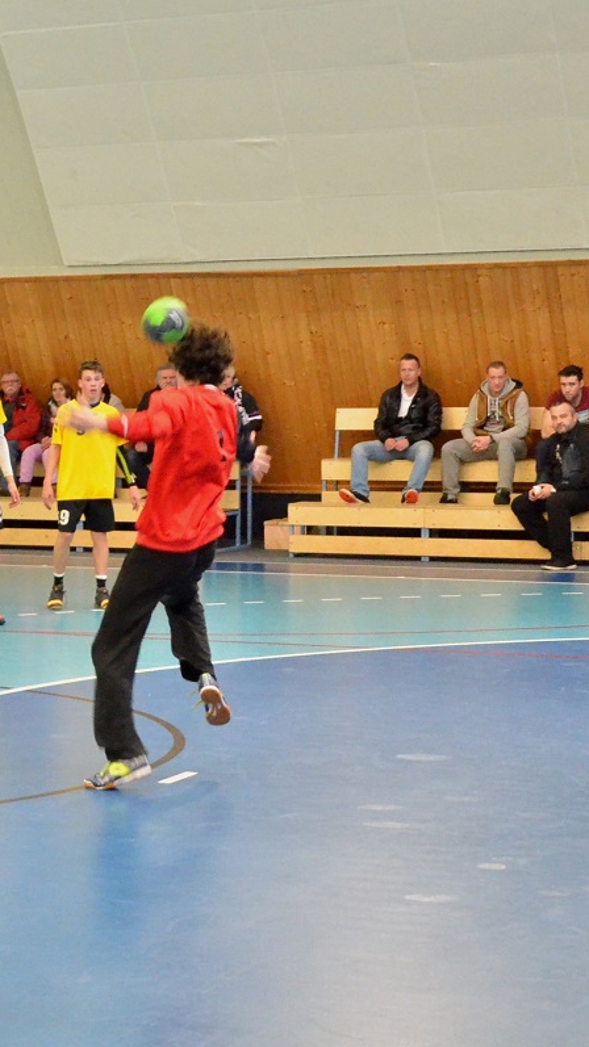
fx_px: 1972
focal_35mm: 71
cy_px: 524
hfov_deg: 16.5
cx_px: -41
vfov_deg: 29.8
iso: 4500
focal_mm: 30
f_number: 5.6
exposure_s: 1/125
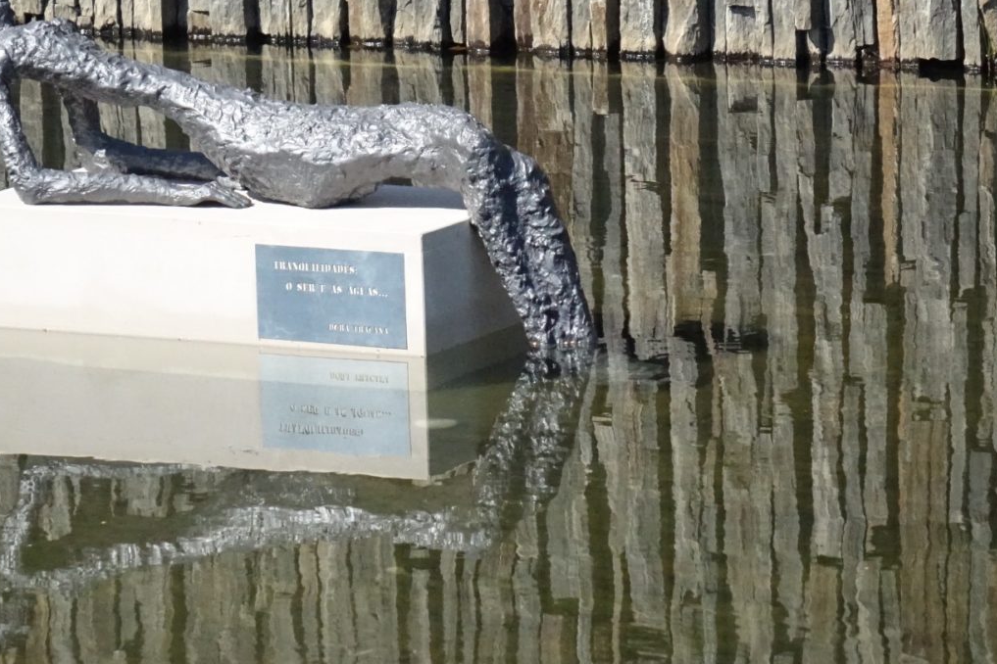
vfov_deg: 6.6
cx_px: 328
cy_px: 300
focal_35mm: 207
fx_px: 5732
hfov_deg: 9.9
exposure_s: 1/1250
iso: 3200
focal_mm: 47.85
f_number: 5.6
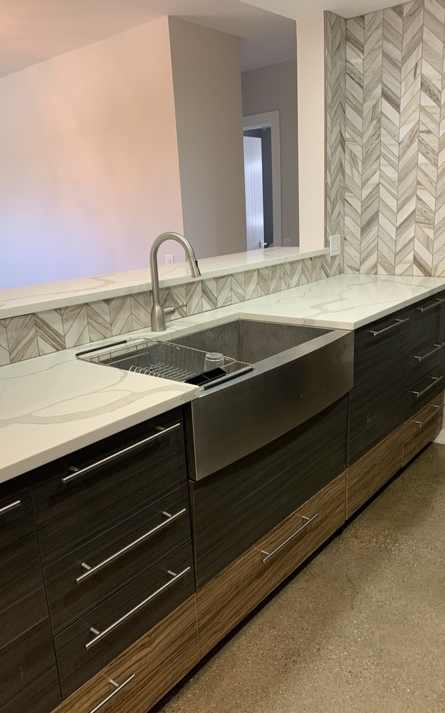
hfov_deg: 44.5
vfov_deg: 66.5
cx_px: 204
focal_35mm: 28
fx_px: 544
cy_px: 354
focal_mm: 4.25
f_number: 1.8
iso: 100
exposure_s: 1/60
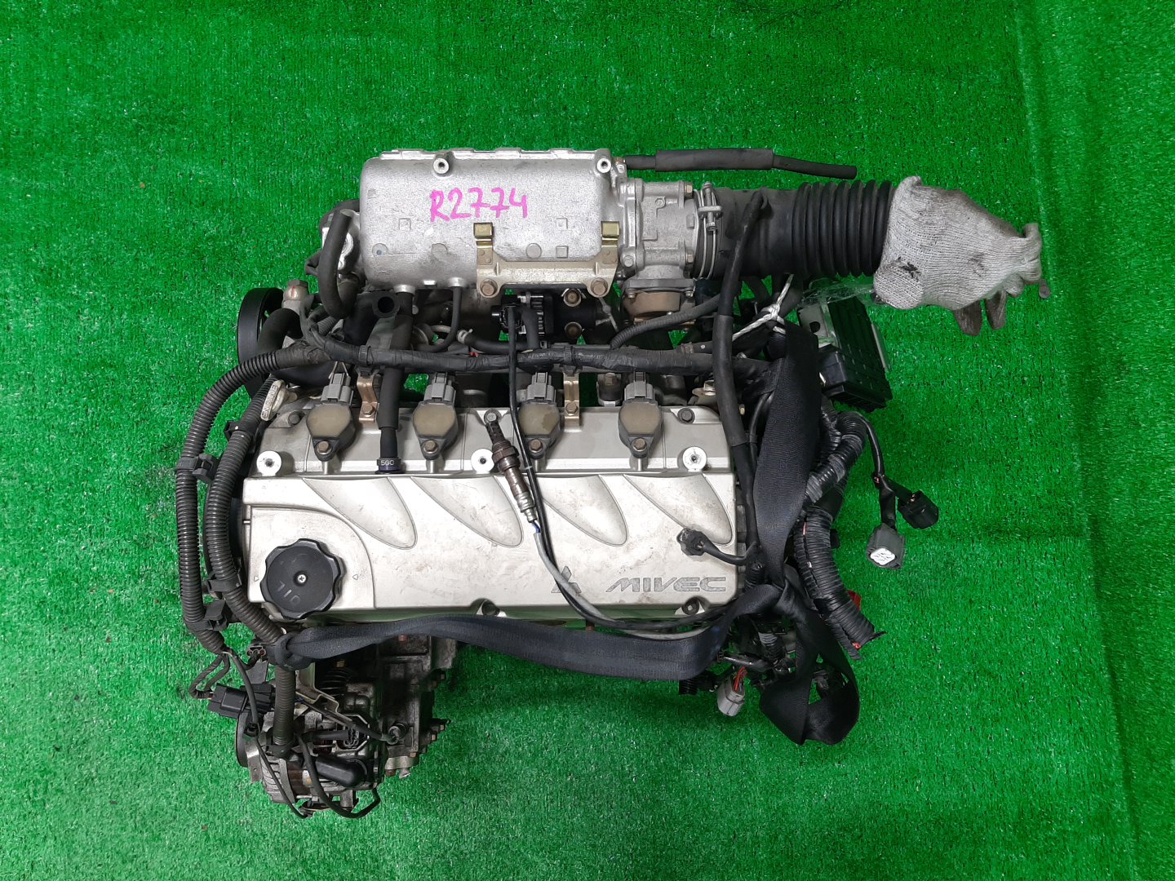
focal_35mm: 26
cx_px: 588
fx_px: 883
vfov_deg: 53.1
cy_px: 440
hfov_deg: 67.3
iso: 105
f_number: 1.7
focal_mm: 3.93
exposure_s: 1/50
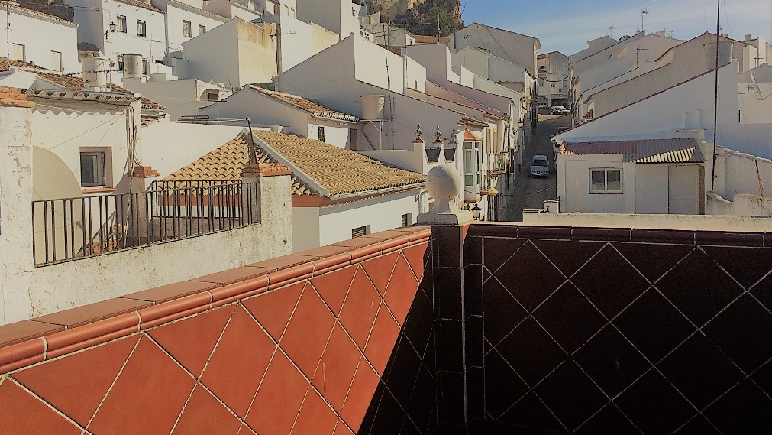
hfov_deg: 61.0
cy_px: 174
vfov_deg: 36.6
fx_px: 655
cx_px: 383
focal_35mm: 32
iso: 32
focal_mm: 4.15
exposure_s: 1/4566
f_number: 2.2
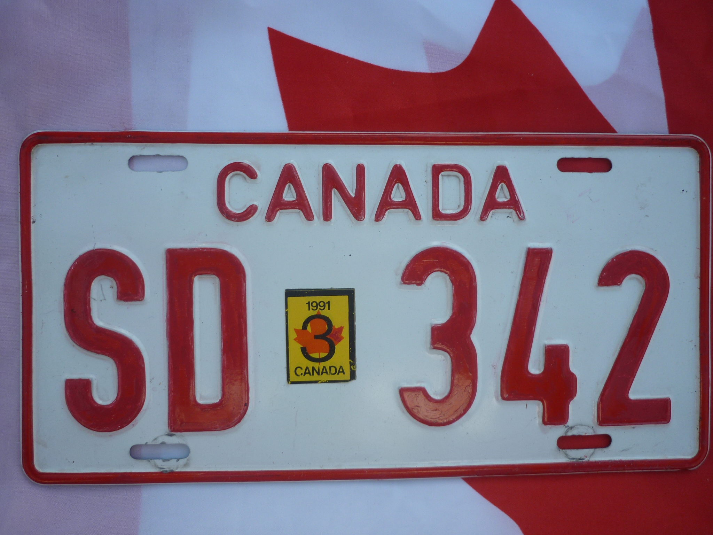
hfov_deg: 55.4
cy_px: 268
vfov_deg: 42.9
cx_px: 356
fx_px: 680
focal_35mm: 33
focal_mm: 5.5
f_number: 2.8
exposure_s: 1/250
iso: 80
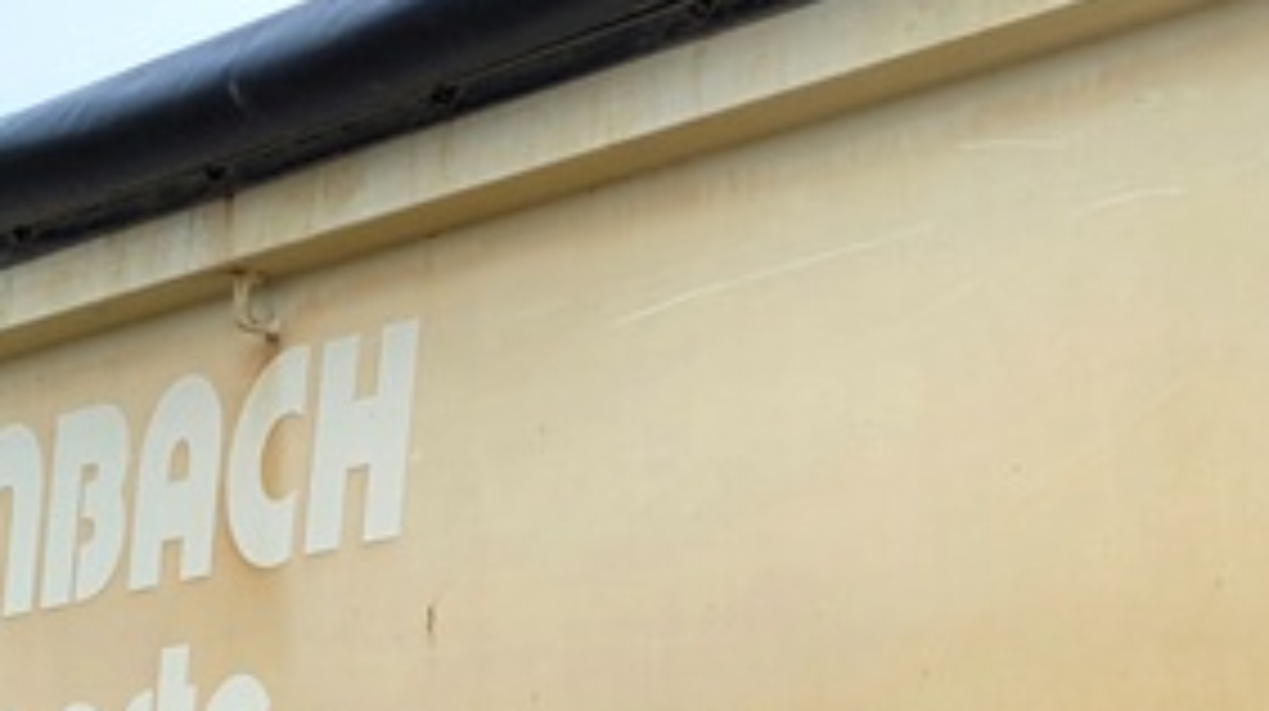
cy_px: 850
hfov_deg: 20.6
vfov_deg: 11.5
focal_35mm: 103
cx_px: 990
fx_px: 3463
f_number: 1.8
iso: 40
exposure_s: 1/2500
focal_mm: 5.4
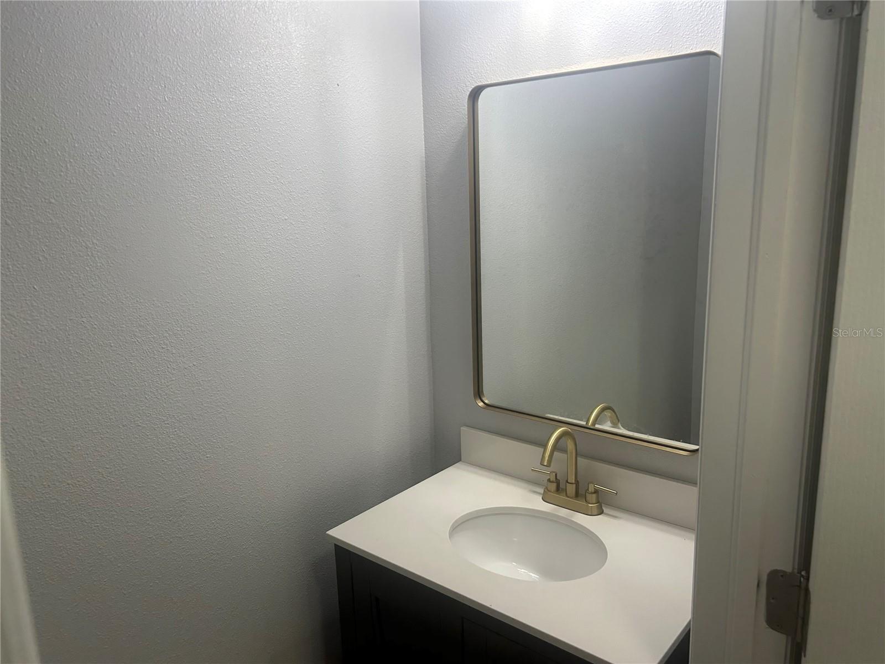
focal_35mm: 26
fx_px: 665
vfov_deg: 53.1
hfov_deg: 67.3
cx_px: 442
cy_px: 332
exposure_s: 1/120
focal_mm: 5.7
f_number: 1.5
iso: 100
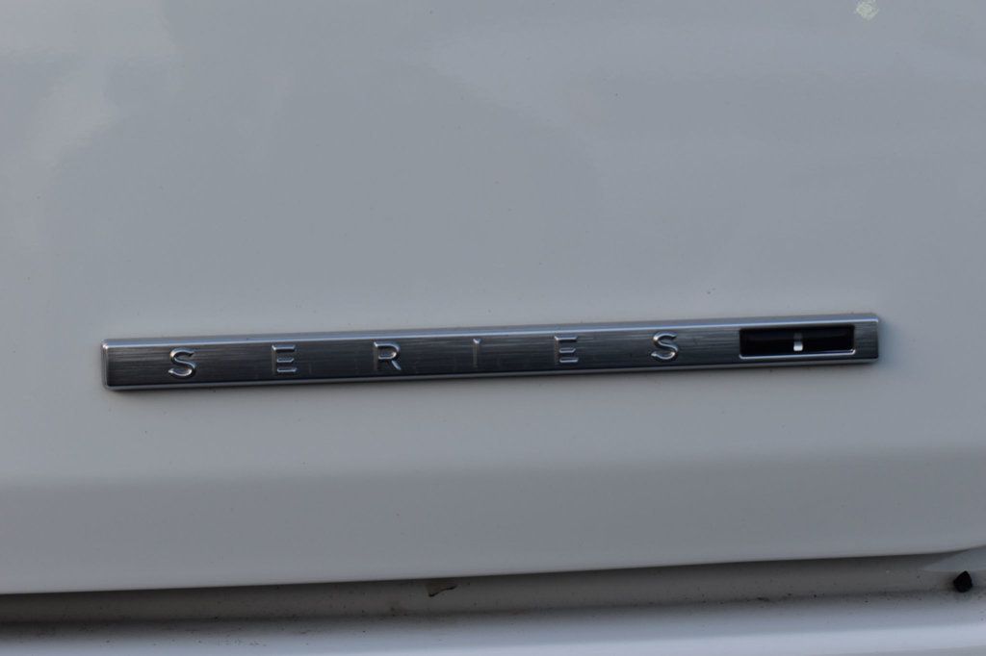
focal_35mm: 82
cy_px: 328
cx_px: 493
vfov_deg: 16.5
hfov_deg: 24.6
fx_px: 2259
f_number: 8
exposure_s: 1/60
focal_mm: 55
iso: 400
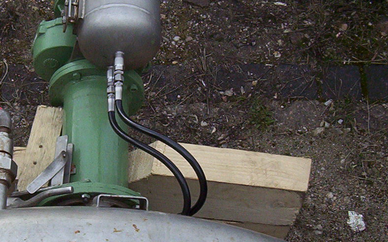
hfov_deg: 23.9
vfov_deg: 15.2
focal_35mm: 86
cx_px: 118
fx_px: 909
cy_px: 153
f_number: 3.84
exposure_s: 1/291
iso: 100
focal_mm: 5.26
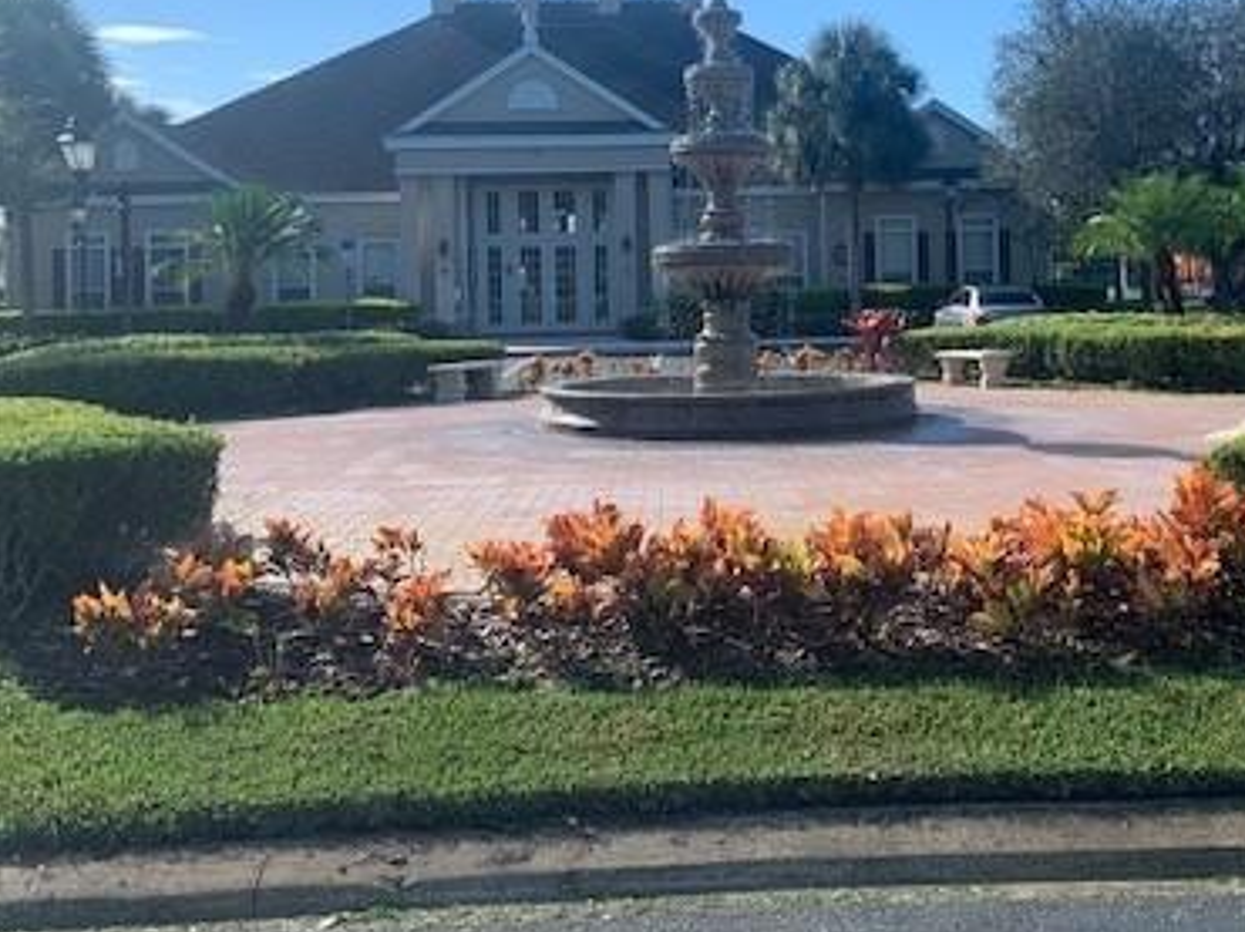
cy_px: 273
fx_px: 1617
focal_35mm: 45
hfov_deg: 41.7
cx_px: 804
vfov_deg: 31.7
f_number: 1.8
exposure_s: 1/1748
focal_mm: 4.25
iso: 25
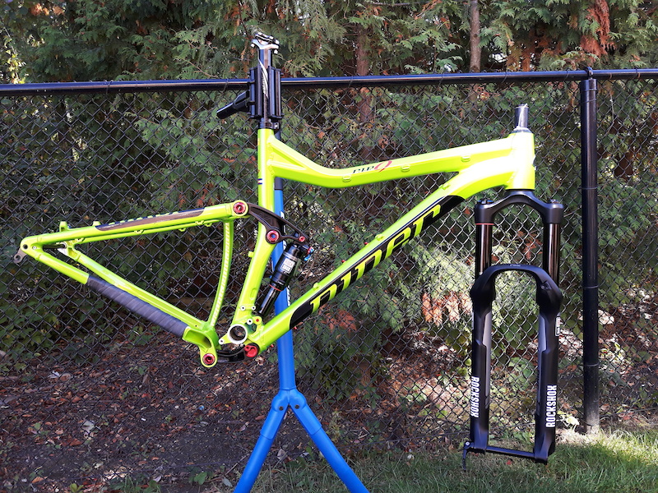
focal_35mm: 31
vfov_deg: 45.4
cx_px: 329
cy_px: 246
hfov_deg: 58.4
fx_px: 589
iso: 64
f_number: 1.9
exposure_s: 1/100
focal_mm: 3.7
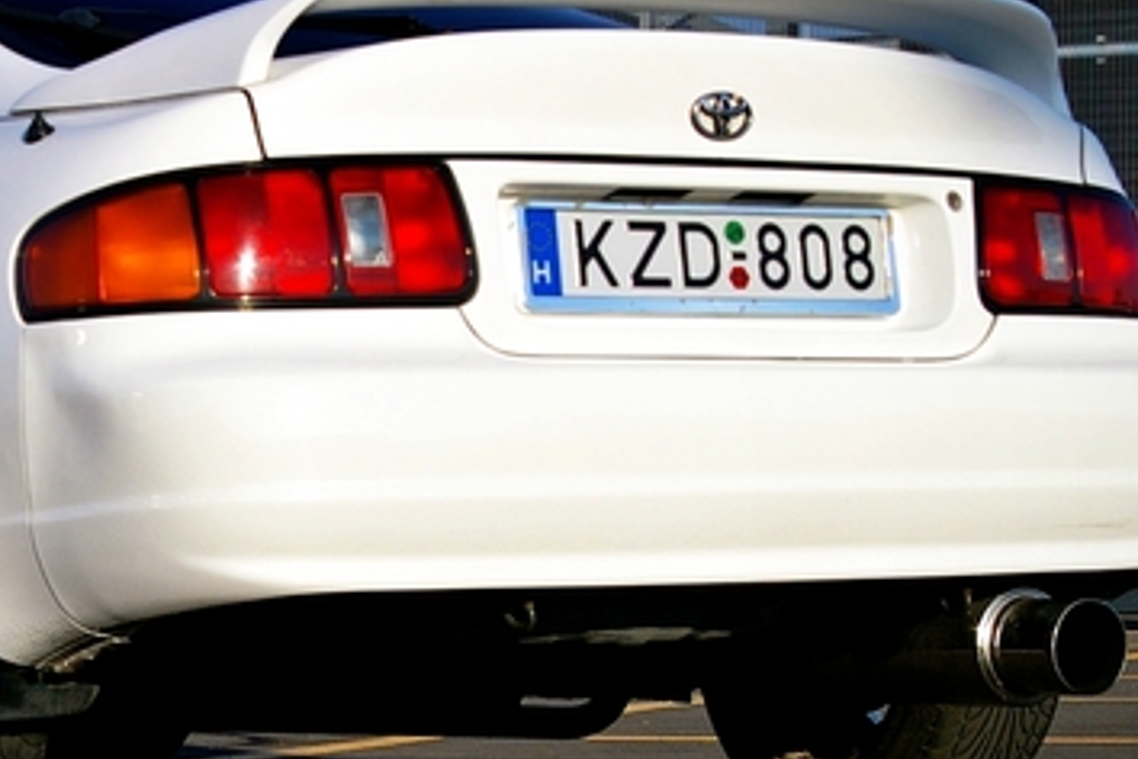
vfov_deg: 11.1
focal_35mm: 123
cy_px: 500
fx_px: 3898
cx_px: 135
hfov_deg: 16.4
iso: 200
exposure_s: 1/250
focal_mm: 31
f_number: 8
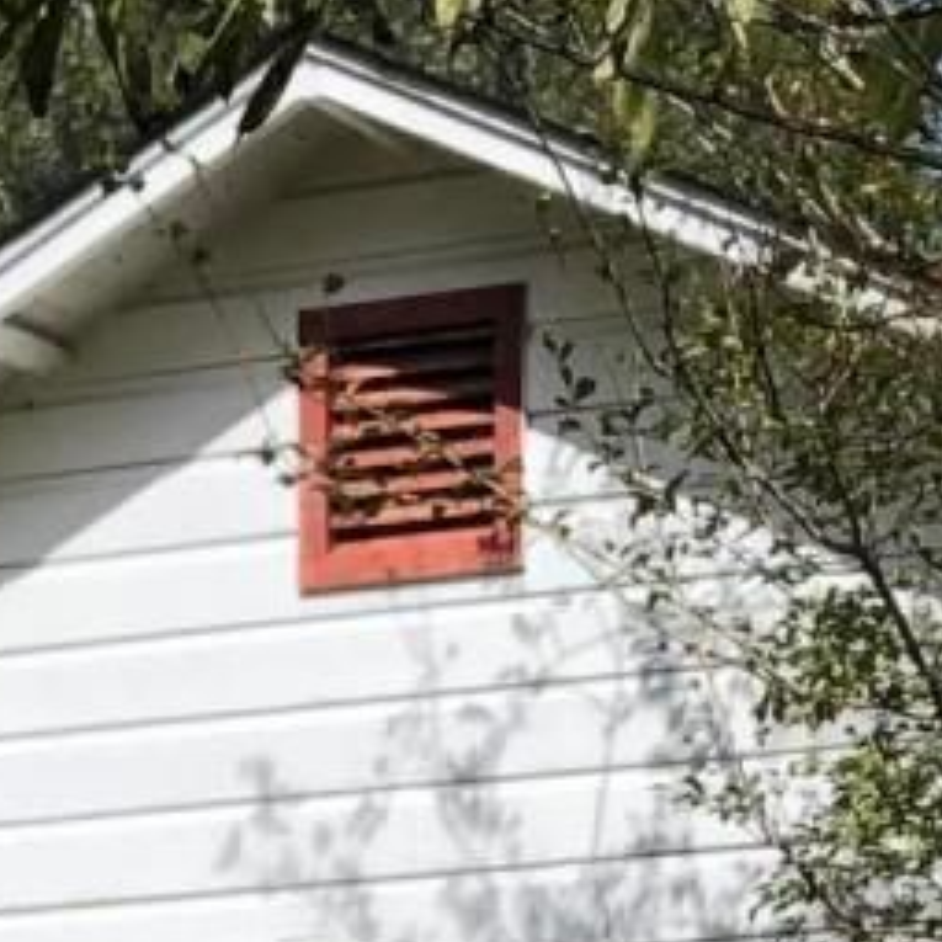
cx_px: 1001
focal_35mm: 194
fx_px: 5973
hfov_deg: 8.9
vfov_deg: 8.3
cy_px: 2209
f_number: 1.8
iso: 20
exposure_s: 1/1453
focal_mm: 3.99
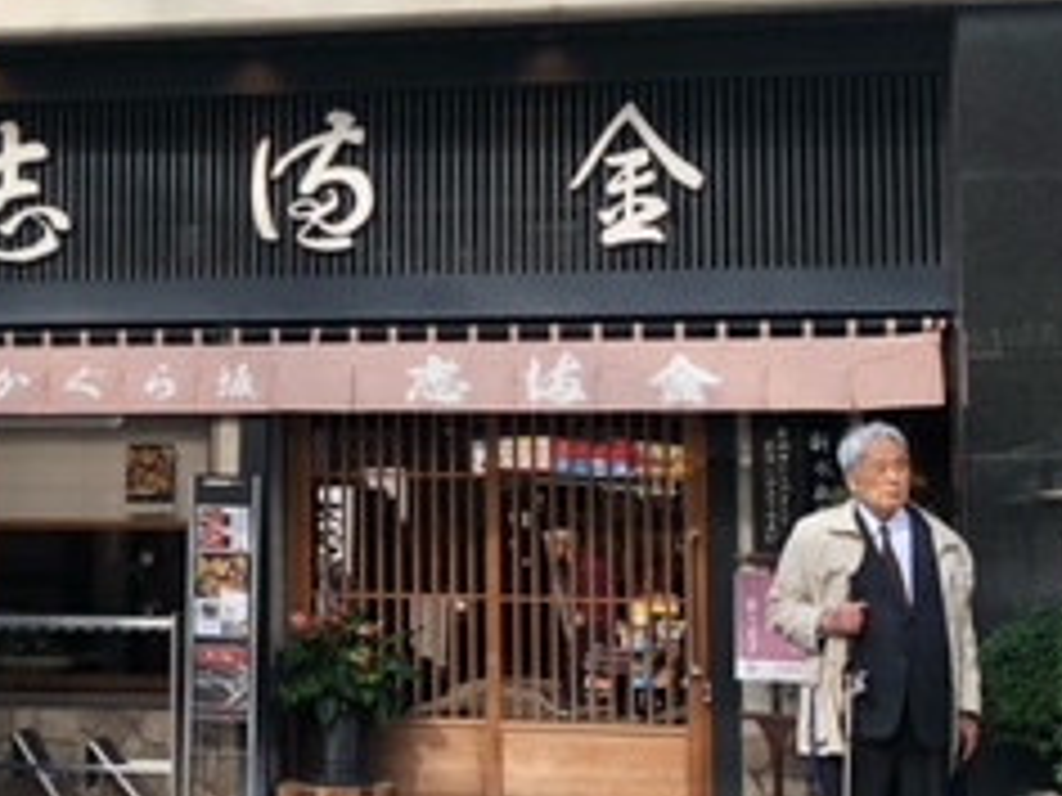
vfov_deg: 19.4
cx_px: 189
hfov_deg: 25.2
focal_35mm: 76
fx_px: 2332
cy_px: 364
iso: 20
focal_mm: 3.99
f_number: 1.8
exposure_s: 1/286
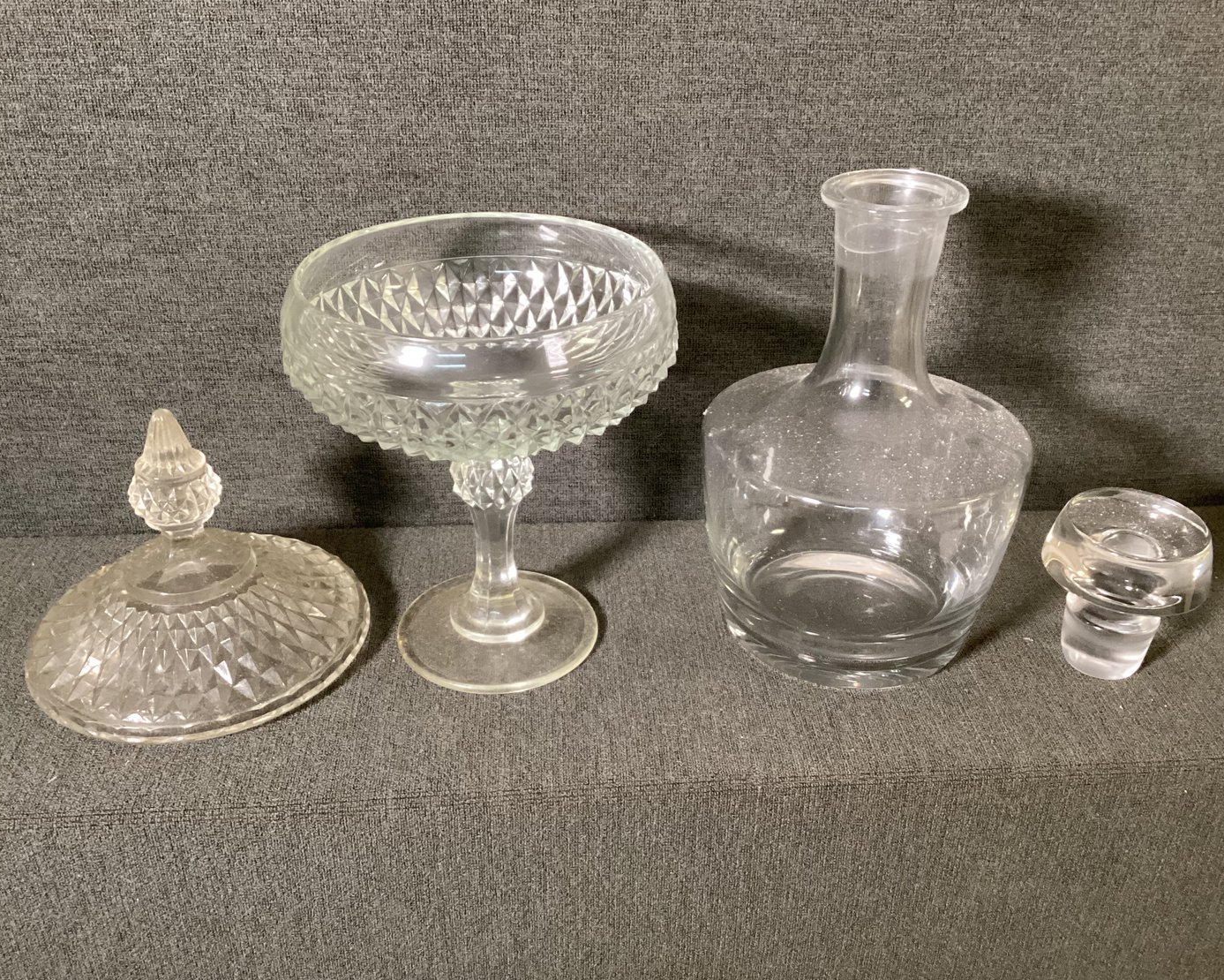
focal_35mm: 33
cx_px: 632
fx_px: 1196
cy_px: 485
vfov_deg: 44.6
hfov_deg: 54.2
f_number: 2.4
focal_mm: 3.3
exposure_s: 1/40
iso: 400
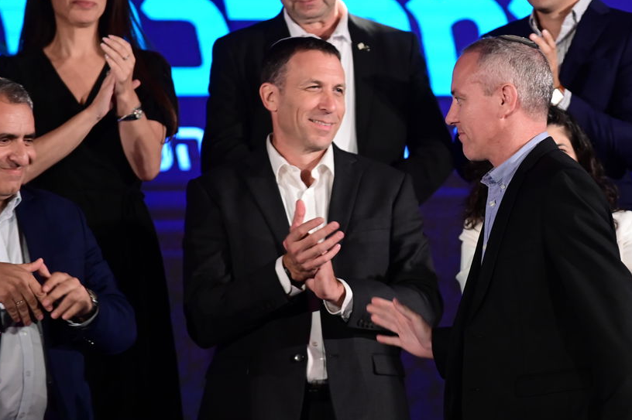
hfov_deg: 6.0
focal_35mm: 343
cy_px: 159
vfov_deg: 4.0
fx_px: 6018
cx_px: 507
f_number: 3.5
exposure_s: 1/250
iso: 2500
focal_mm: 200
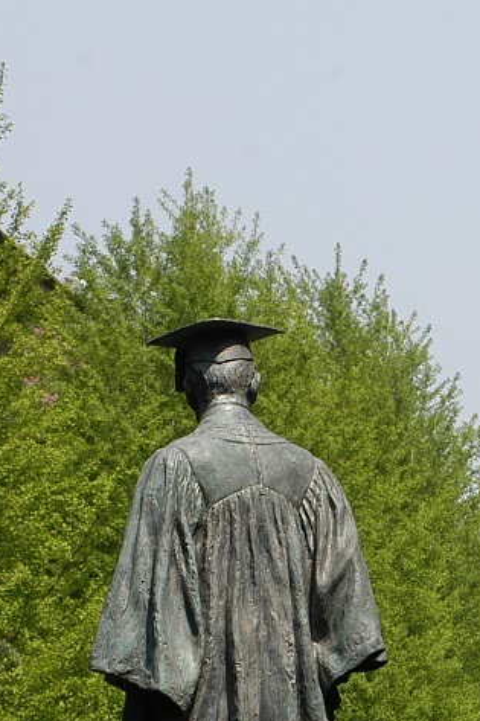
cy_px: 533
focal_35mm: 304
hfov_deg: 4.5
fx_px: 6084
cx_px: 759
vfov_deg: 6.8
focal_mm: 80
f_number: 7.1
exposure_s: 1/400
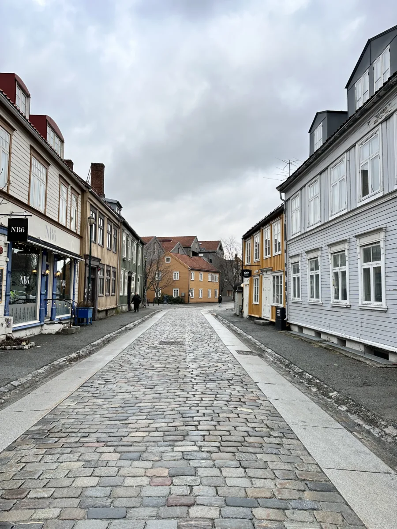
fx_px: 367
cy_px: 264
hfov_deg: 56.8
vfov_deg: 71.6
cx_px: 198
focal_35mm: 24
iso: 80
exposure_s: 1/202
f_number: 1.78
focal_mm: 6.86
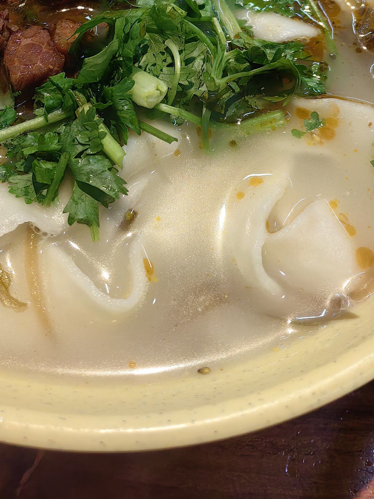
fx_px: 749
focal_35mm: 52
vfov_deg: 34.2
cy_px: 24
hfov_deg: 27.7
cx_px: 104
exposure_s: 1/303
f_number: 2
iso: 250
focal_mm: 5.75
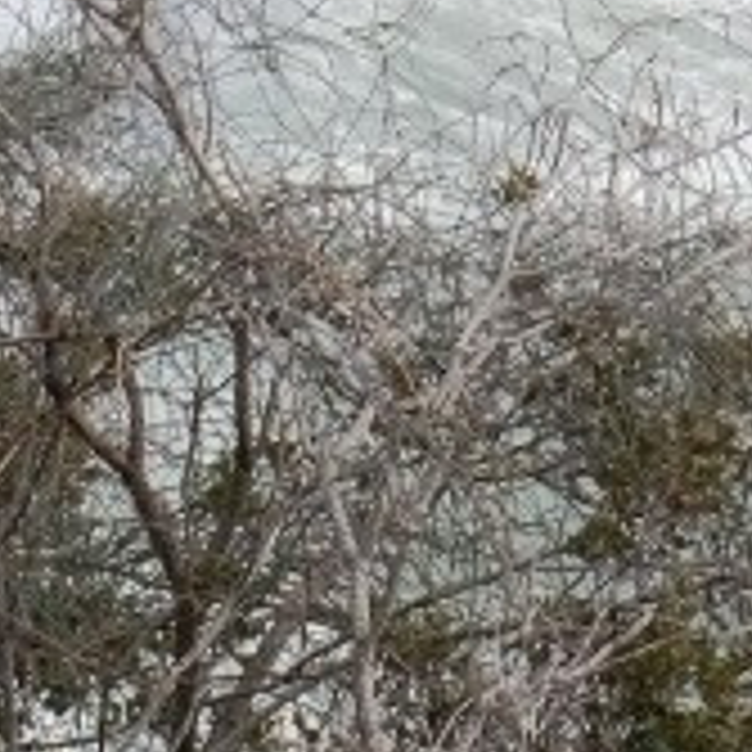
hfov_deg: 3.6
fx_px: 11748
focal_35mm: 478
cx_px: 1693
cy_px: -1981
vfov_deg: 3.5
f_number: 4
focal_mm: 35
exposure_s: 1/600
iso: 160
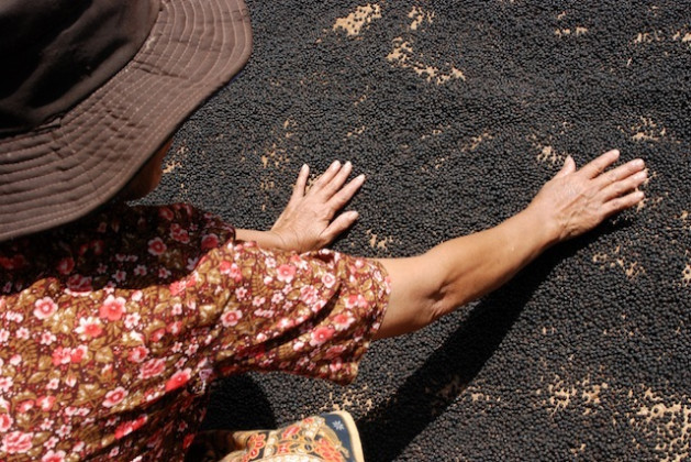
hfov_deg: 46.4
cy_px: 231
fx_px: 806
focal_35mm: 42
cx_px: 346
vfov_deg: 31.9
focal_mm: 28
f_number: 10
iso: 400
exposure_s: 1/320
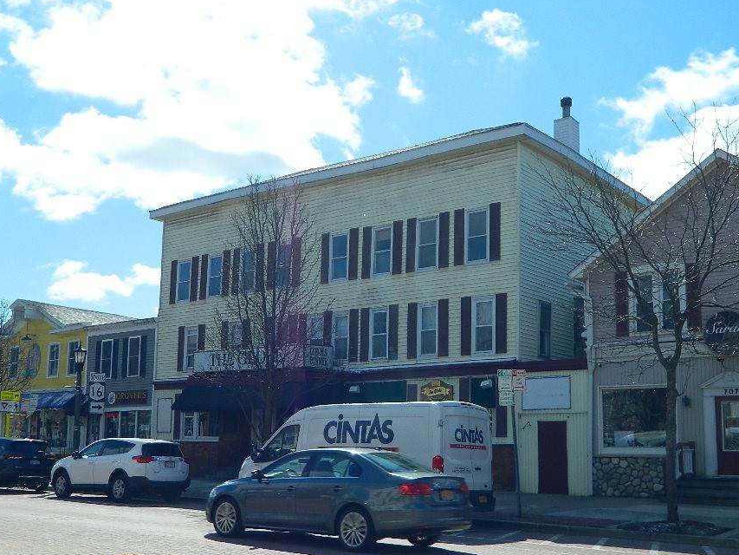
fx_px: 897
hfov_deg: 44.8
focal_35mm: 42
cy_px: 327
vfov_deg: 34.3
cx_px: 379
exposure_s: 1/200
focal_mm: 6.2
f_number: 9.4
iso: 80
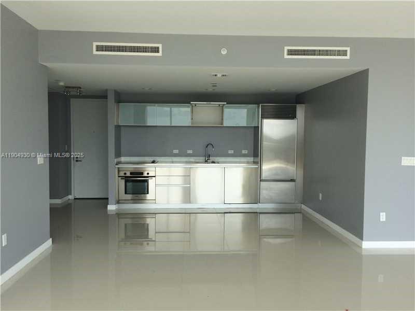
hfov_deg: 61.7
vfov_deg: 48.2
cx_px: 208
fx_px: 348
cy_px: 156
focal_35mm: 29
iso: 32
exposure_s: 1/432
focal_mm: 4.15
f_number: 2.2
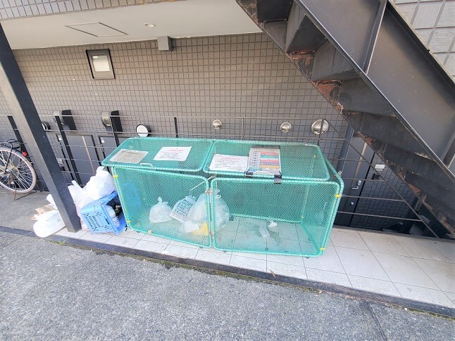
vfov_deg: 90.0
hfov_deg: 106.2
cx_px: 228
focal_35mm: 13
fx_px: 171
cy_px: 170
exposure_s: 1/50
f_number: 2.2
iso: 50
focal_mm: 1.8
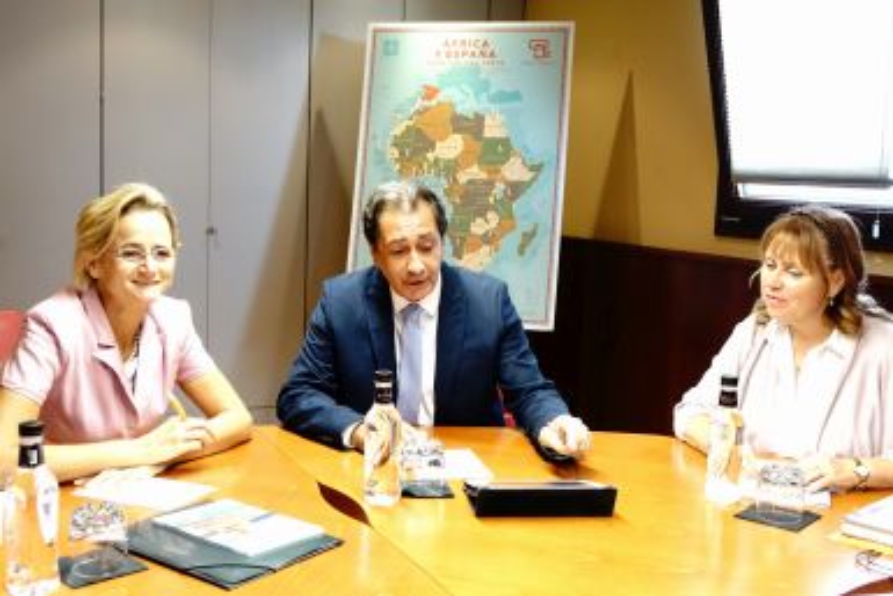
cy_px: 298
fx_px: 1017
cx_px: 446
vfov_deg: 32.7
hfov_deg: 47.4
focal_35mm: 41
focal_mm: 15.13
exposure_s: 1/80
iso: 1600
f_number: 2.8
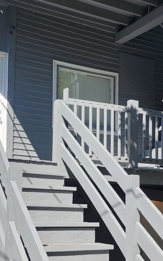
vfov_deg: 38.7
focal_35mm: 52
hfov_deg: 24.8
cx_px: 95
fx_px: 370
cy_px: 161
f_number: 1.8
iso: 12
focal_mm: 6.4
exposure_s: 1/744
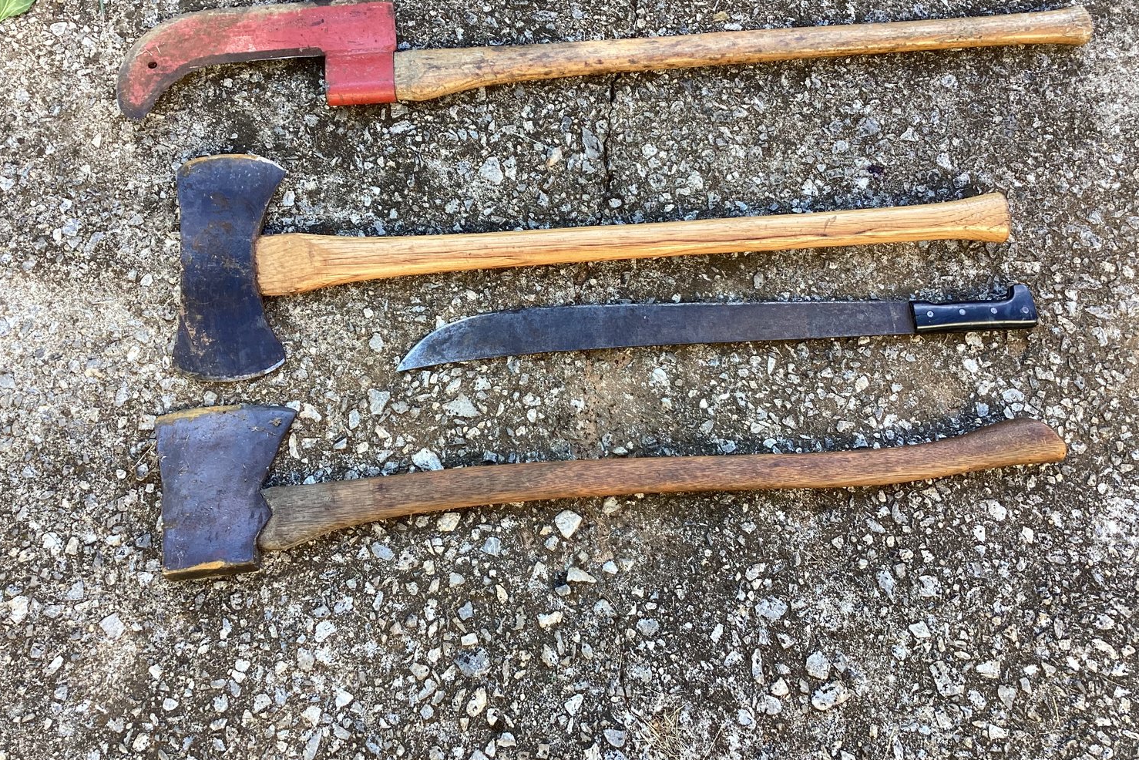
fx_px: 1044
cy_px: 333
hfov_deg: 57.2
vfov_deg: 39.9
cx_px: 568
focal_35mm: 33
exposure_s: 1/100
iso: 25
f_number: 2.4
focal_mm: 3.3
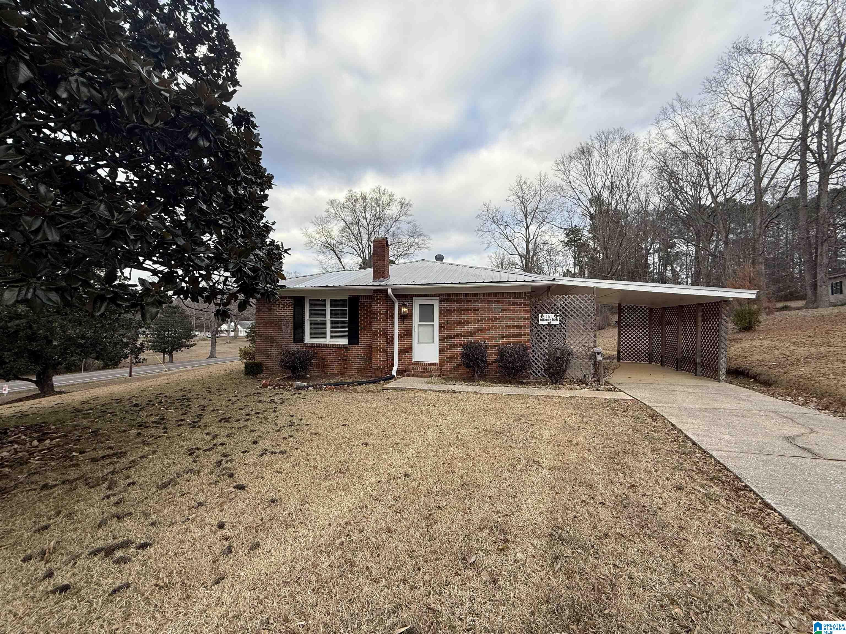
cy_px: 317
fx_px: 342
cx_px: 423
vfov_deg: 85.7
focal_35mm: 14
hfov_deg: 102.1
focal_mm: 2.22
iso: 50
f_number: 2.2
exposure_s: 1/279
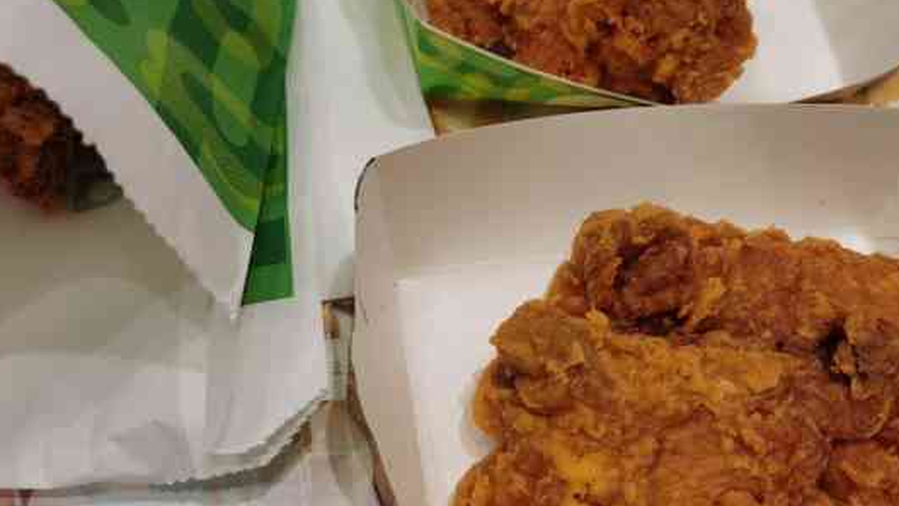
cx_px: 444
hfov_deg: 51.6
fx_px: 930
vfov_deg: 30.4
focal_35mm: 39
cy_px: 275
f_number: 1.8
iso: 64
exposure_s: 1/100
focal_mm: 5.58
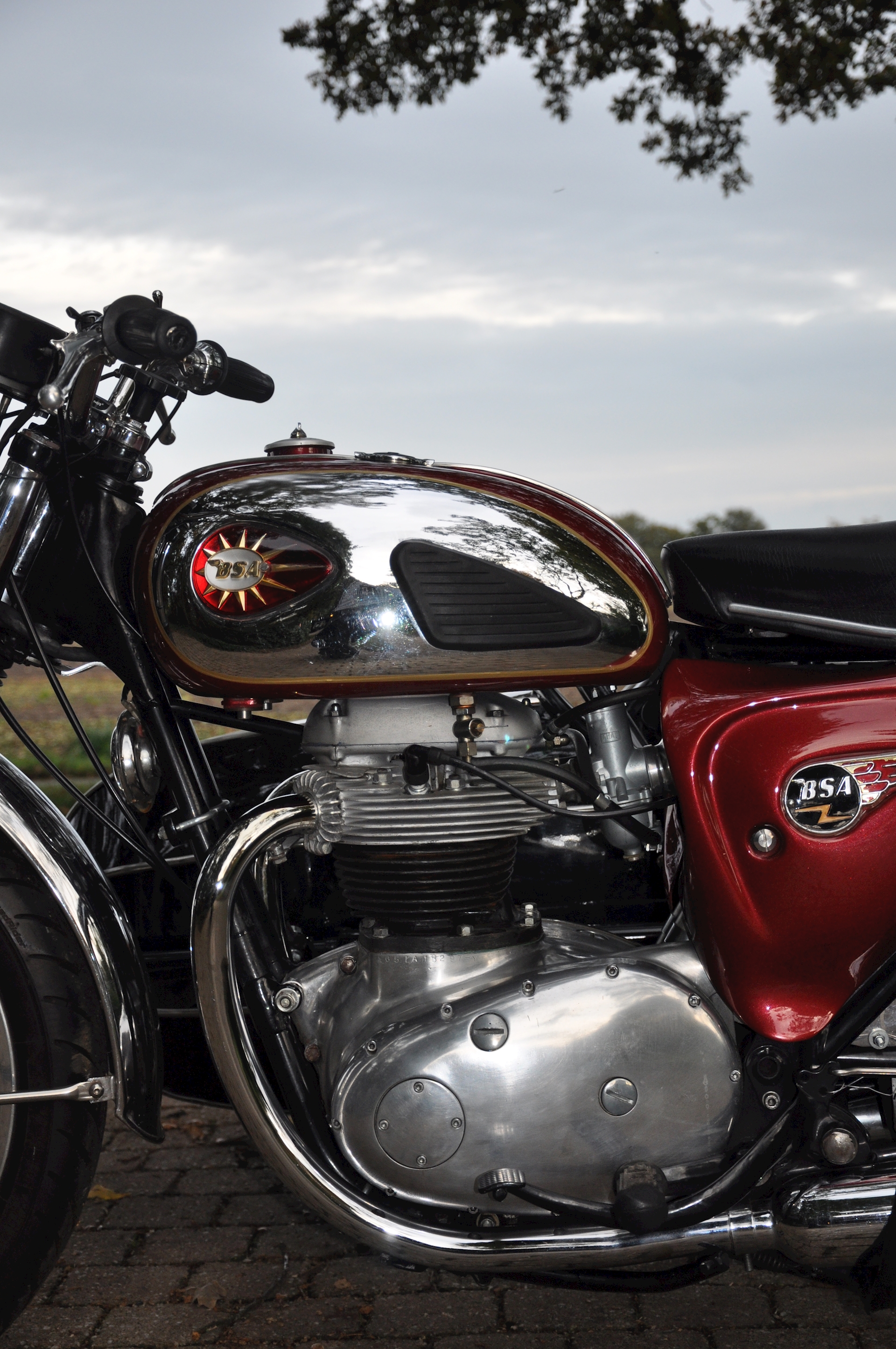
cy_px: 674
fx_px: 2246
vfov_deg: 33.4
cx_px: 448
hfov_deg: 22.6
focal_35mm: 60
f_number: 4.5
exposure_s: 1/125
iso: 450
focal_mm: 40
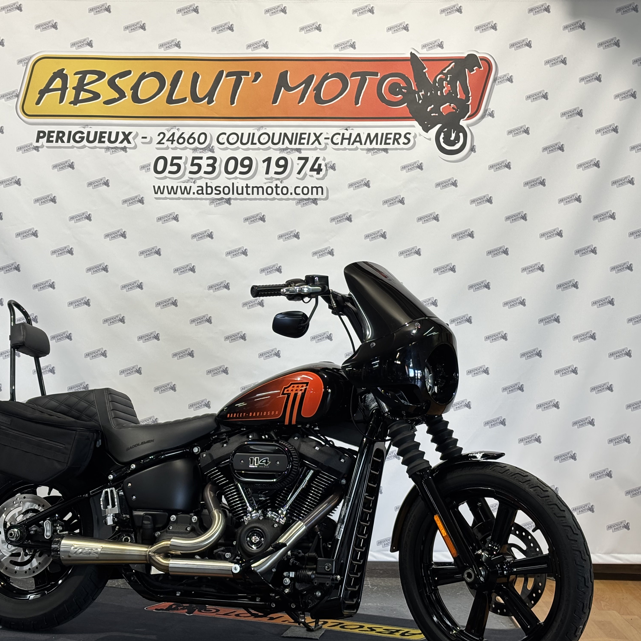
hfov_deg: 27.7
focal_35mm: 62
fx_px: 1299
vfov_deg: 27.7
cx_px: 266
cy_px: 323
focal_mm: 5.96
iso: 125
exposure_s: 1/50
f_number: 1.6
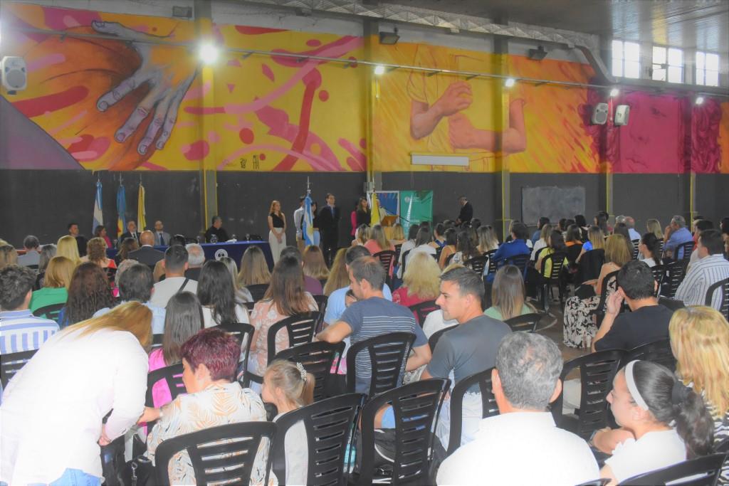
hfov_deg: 53.1
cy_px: 243
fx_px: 729
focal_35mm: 36
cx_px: 364
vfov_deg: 36.9
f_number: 7.1
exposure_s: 1/125
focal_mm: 24
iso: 3200
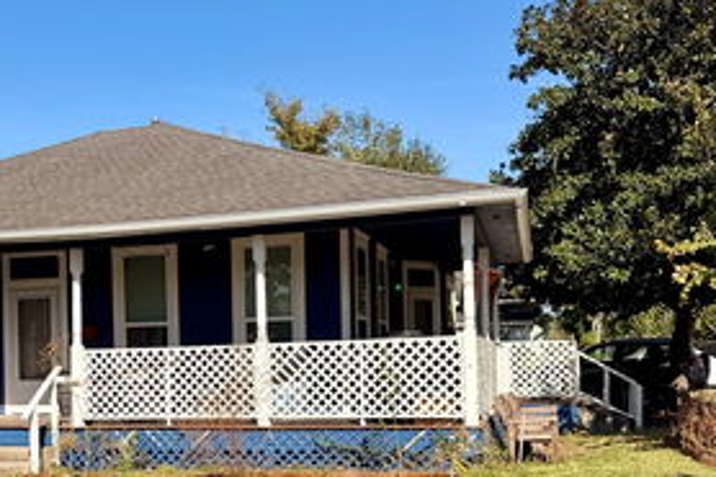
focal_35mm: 46
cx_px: 180
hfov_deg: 41.5
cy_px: 343
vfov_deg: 28.9
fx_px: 914
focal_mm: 6.76
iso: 80
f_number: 1.78
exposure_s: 1/5319
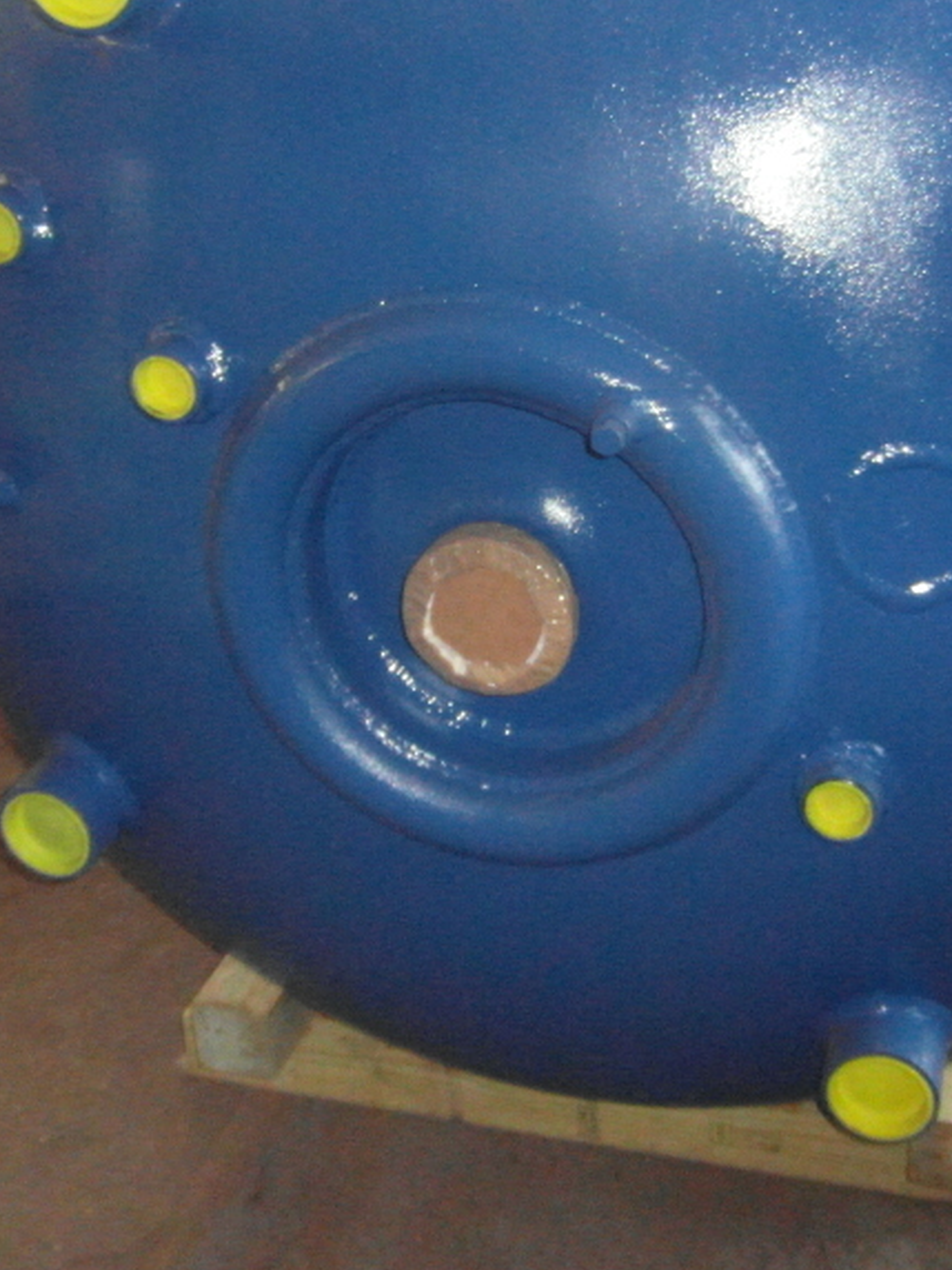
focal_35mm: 43
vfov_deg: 43.6
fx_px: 1577
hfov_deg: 33.4
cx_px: 619
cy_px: 495
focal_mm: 4
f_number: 3.2
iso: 640
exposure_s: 1/30
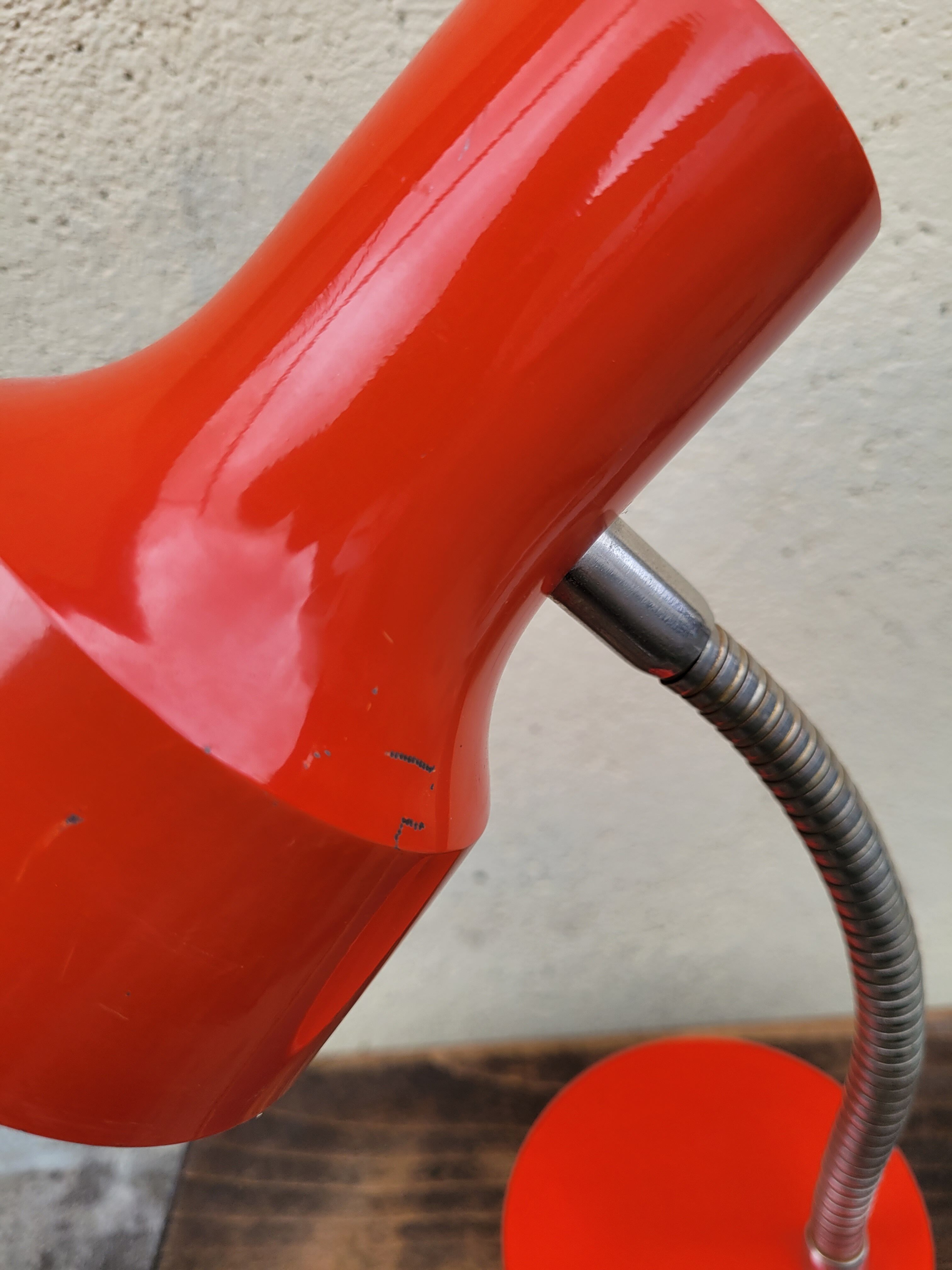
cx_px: 476
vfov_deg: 67.3
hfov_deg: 53.1
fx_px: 953
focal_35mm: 26
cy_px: 635
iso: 40
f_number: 1.8
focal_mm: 5.4
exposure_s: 1/308
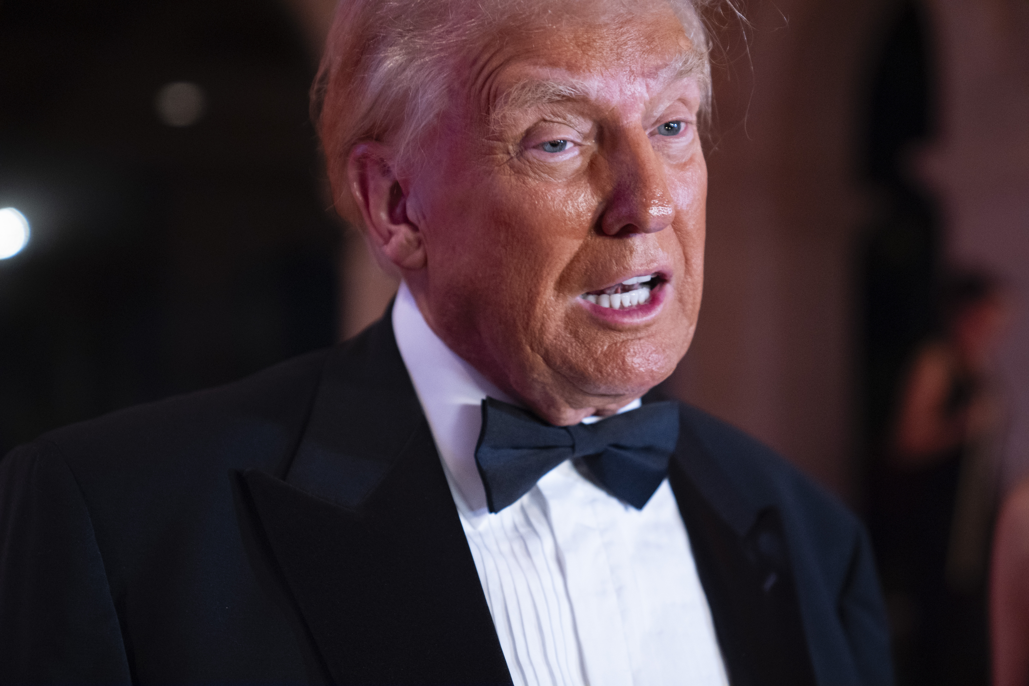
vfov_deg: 19.5
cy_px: 343
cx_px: 514
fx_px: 2001
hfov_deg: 28.8
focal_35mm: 70
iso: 4000
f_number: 2.8
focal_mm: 70
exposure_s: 1/80
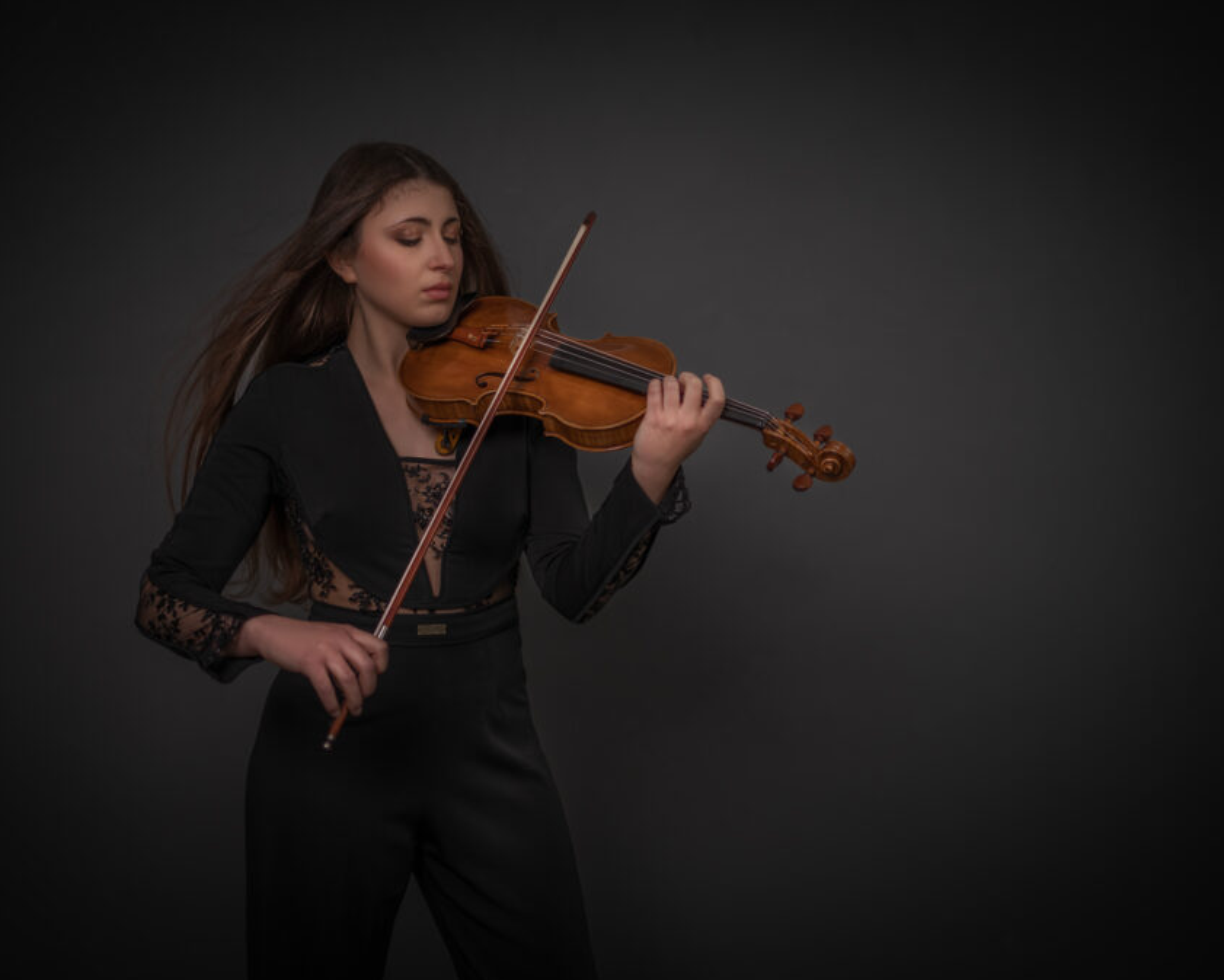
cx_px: 592
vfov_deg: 37.3
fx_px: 1449
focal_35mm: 40
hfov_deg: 45.8
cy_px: 496
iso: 100
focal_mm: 35
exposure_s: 1/200
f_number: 1.8
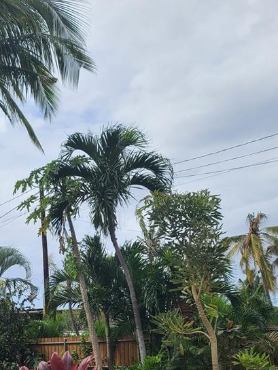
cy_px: 341
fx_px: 589
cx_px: 16
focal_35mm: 55
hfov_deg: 25.5
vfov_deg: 32.9
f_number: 1.8
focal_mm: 7
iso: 16
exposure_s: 1/805
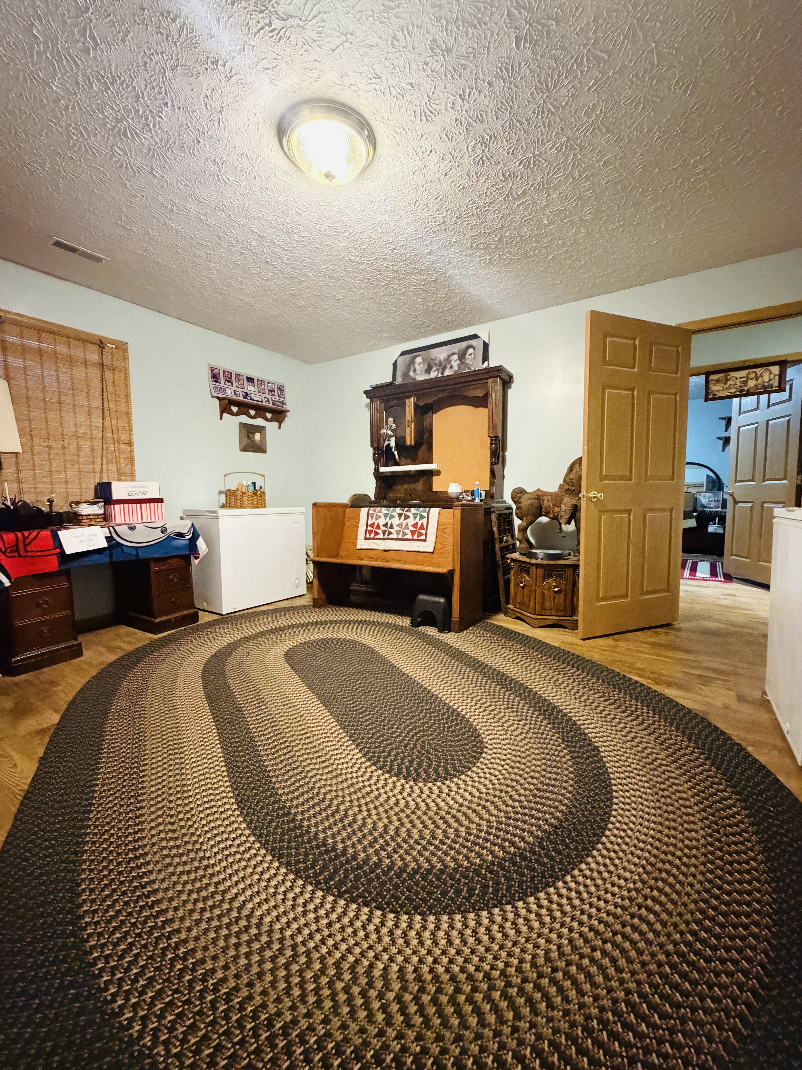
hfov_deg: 85.7
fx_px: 432
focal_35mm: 14
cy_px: 535
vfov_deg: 102.1
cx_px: 401
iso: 1250
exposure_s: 1/60
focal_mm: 2.22
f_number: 2.2
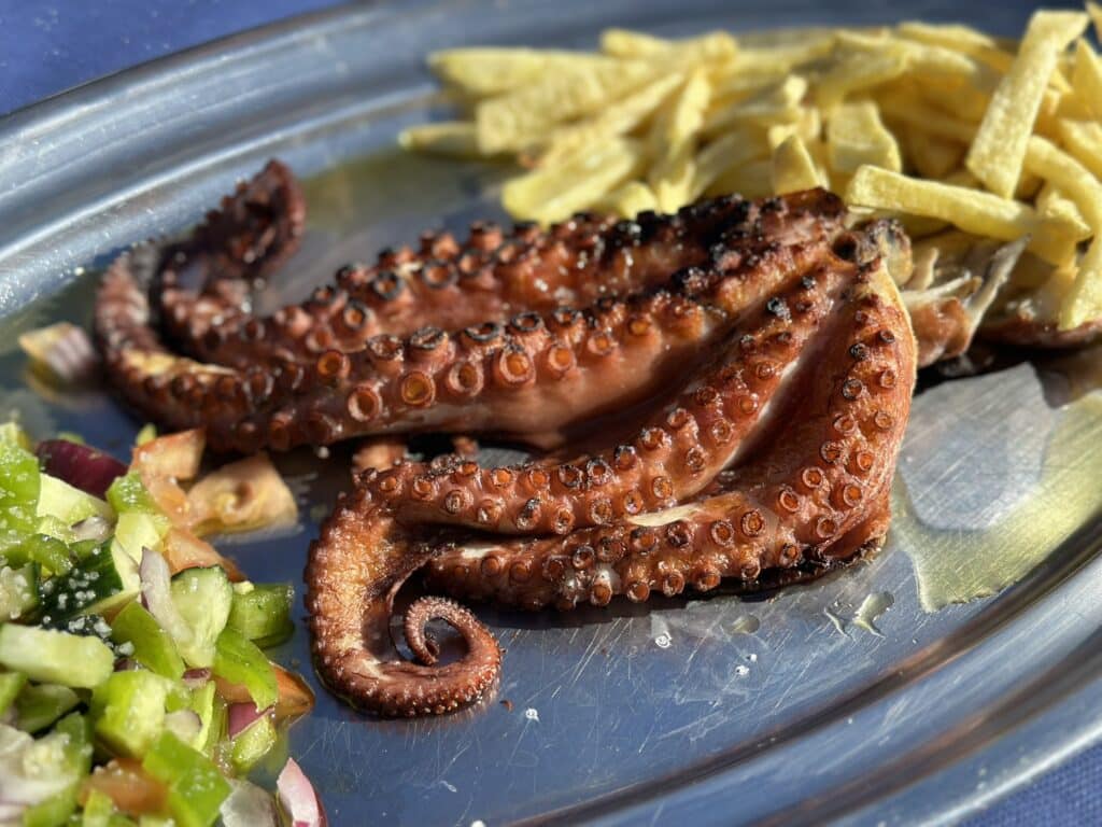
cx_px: 551
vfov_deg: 30.3
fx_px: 1528
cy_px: 414
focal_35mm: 48
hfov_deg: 39.7
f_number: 1.78
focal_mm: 6.86
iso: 80
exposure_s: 1/3876
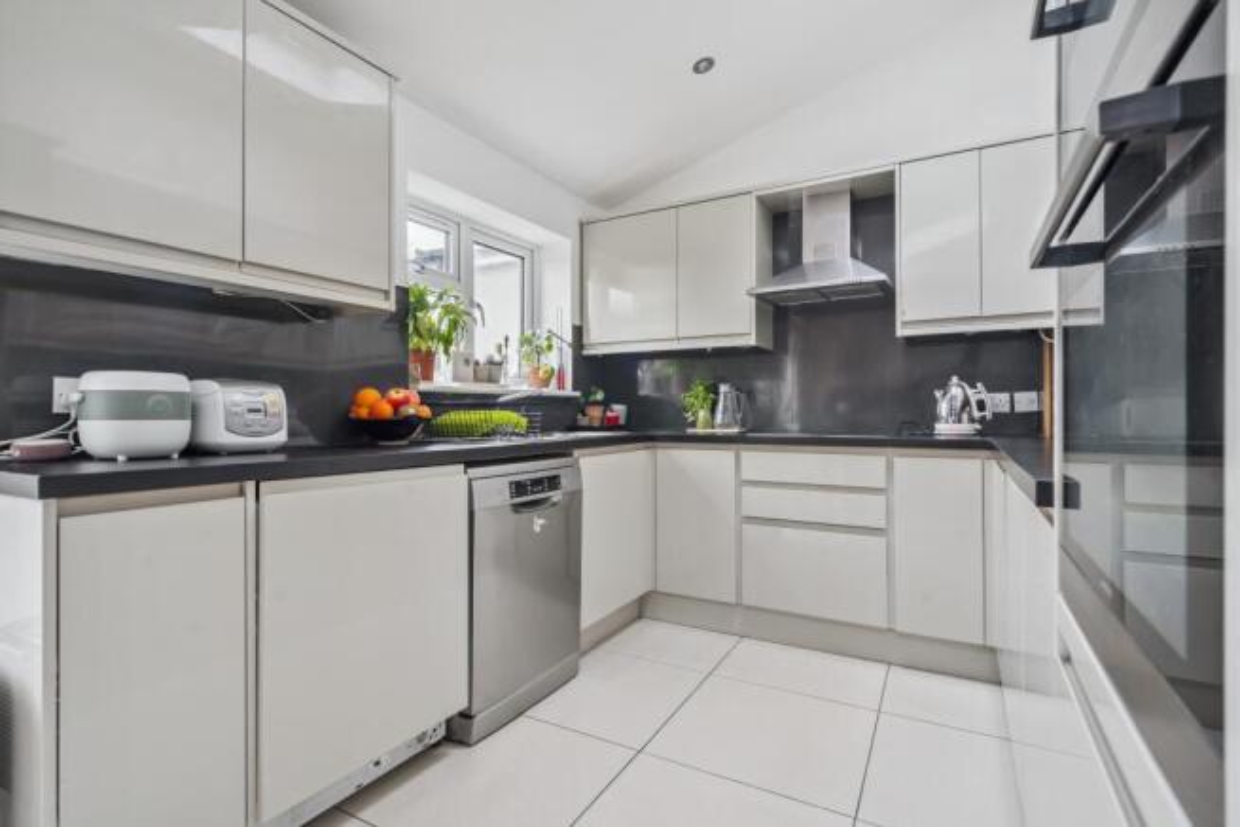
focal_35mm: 17
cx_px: 620
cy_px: 414
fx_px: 586
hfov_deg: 93.3
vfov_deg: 70.5
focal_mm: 17
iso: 320
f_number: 8
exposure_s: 1/15
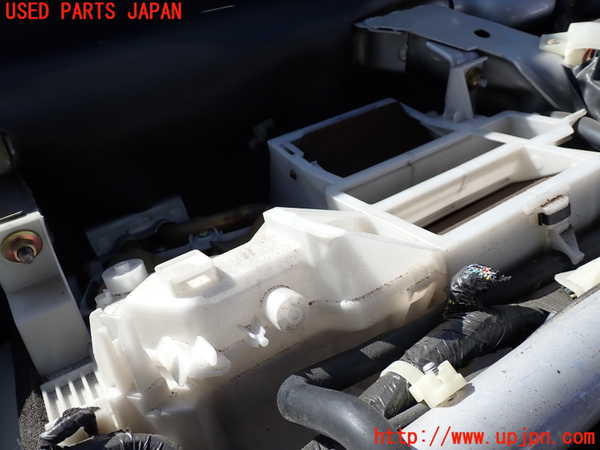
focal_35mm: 30
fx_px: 520
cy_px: 225
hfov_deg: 60.0
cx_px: 300
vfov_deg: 46.8
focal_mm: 5.4
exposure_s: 1/640
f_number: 3.2
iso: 100
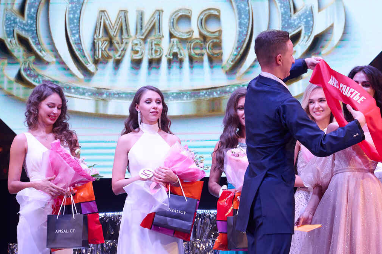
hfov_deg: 10.3
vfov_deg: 6.9
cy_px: 184
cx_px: 357
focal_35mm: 199
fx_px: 2110
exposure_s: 1/500
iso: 1600
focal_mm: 105
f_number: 5.6
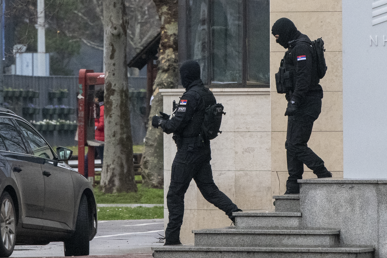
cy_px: 129
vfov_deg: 6.9
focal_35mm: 200
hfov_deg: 10.3
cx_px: 194
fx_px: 2150
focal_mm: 200
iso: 3200
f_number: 7.1
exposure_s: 1/1600
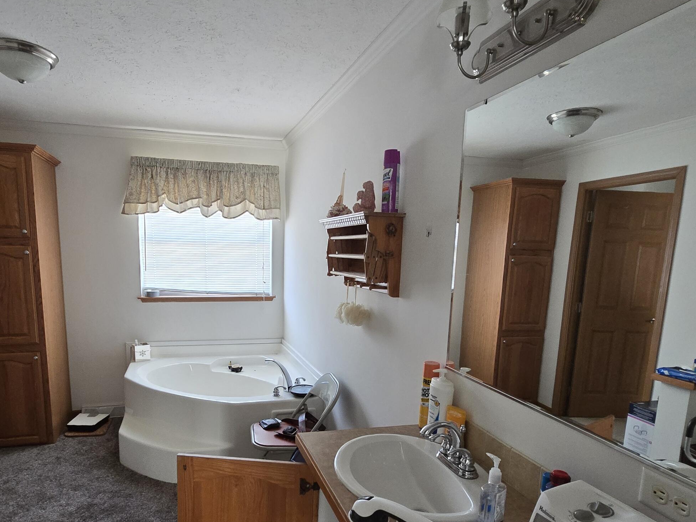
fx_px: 402
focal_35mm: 20
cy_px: 323
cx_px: 295
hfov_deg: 81.2
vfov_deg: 65.1
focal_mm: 2.2
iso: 500
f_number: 2.2
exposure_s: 1/60
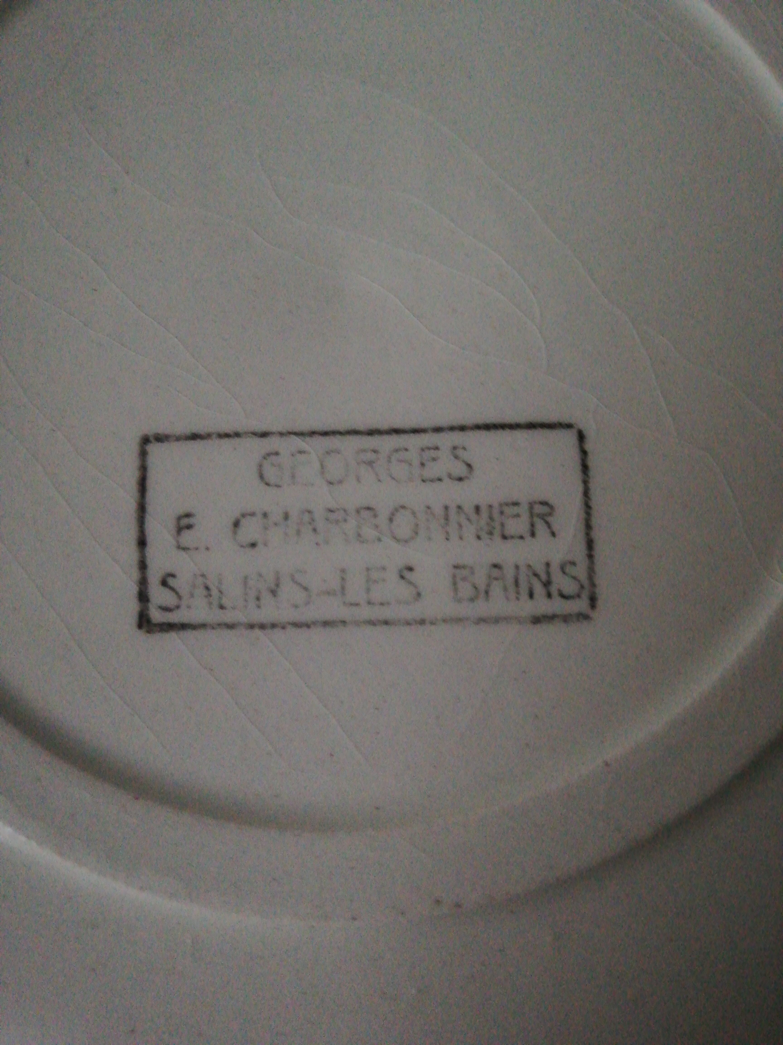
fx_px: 784
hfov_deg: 53.1
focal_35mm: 26
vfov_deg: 67.3
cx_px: 392
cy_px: 522
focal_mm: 3.81
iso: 1600
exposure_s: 1/16.7
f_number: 2.2
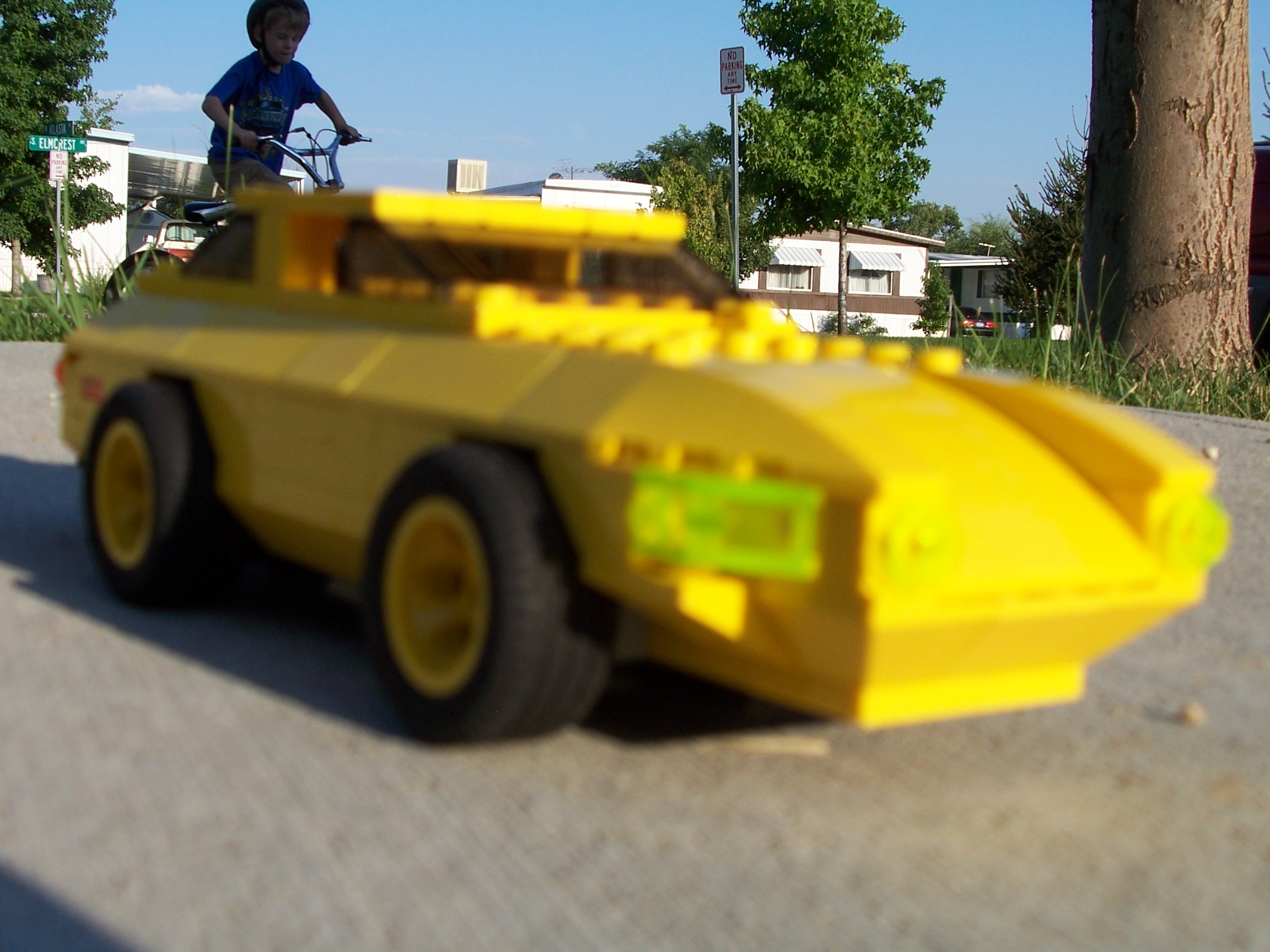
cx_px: 635
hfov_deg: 38.2
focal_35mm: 50
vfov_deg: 29.1
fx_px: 1834
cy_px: 476
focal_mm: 8.6
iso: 80
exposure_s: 1/500
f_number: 4.8
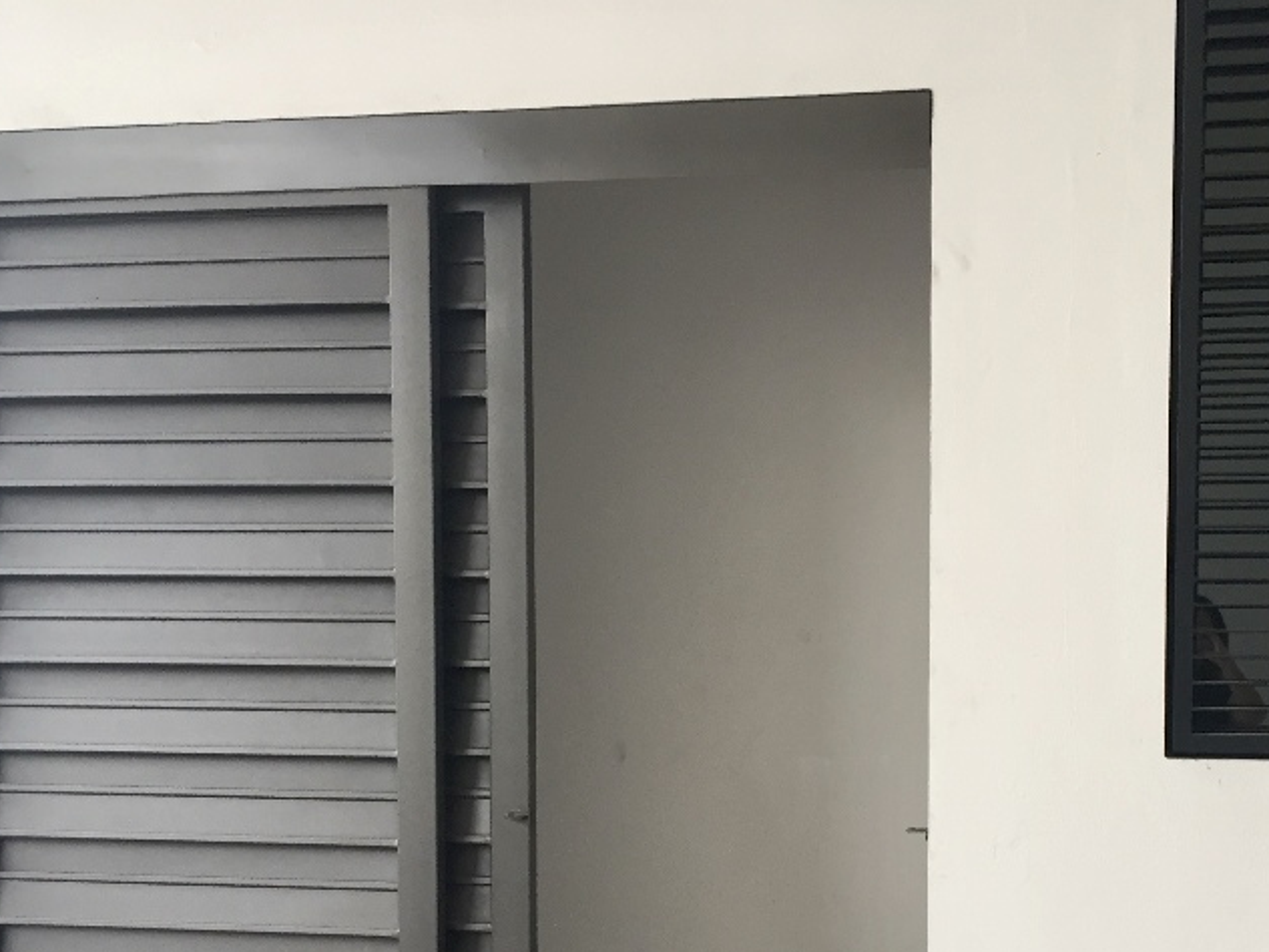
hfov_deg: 40.0
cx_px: 837
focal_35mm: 47
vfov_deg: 30.3
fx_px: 1723
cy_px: 723
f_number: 2.2
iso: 40
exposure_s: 1/33
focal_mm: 4.15
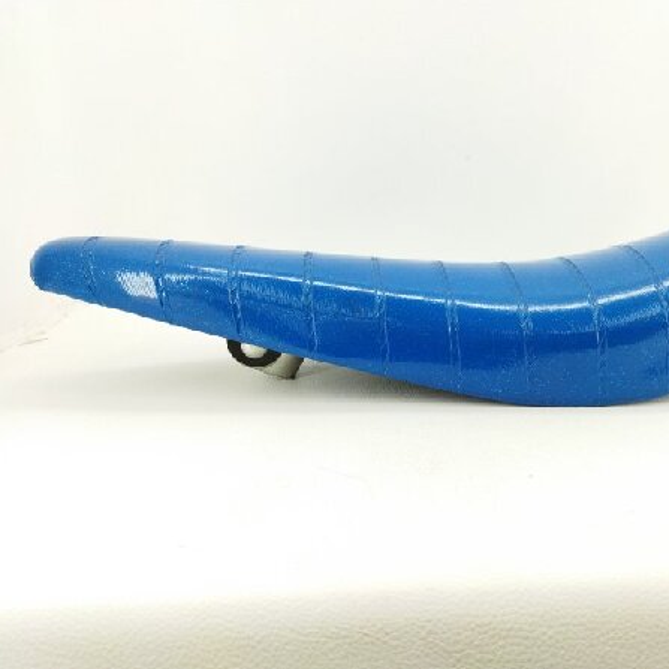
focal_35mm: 32
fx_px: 700
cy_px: 334
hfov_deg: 50.3
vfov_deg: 51.1
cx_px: 437
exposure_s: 1/800
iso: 488
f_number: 1.79
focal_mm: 4.71
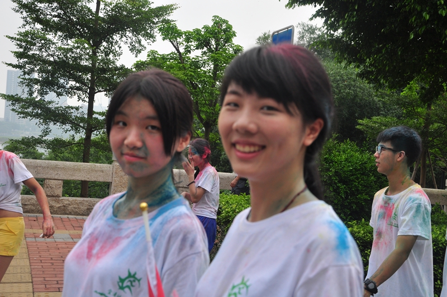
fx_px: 707
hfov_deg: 35.1
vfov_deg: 23.7
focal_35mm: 57
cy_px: 148
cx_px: 224
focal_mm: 38
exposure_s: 1/640
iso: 250
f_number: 7.1
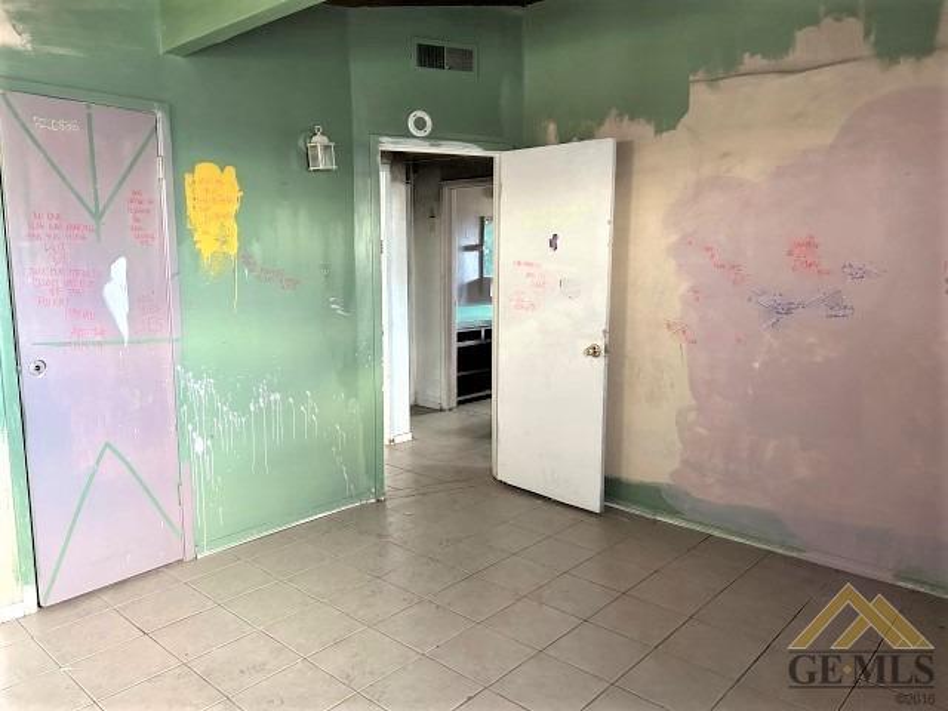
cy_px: 356
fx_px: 712
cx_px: 474
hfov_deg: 67.3
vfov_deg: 53.1
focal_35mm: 26
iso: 500
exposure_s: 1/60
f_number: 1.5
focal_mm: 5.7
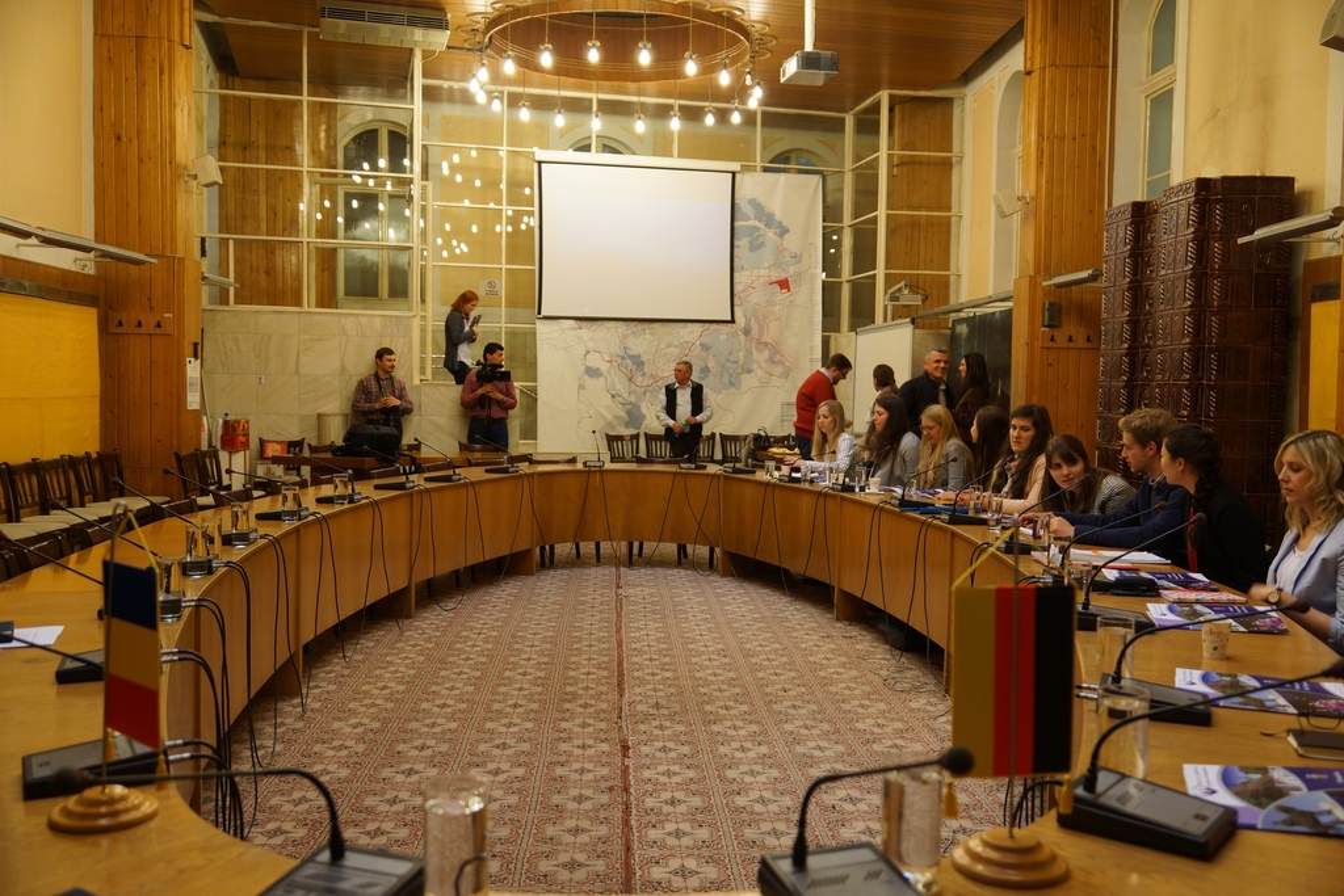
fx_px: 1120
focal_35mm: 30
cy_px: 448
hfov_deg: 61.9
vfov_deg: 43.6
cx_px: 672
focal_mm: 20
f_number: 2.8
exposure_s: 1/40
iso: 200
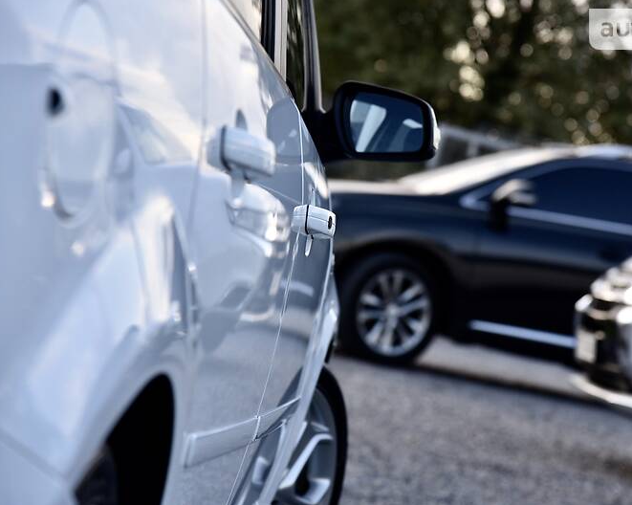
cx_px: 359
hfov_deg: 15.4
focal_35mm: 125
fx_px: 2337
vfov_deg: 12.3
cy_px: 252
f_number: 5
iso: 400
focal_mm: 110
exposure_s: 1/400
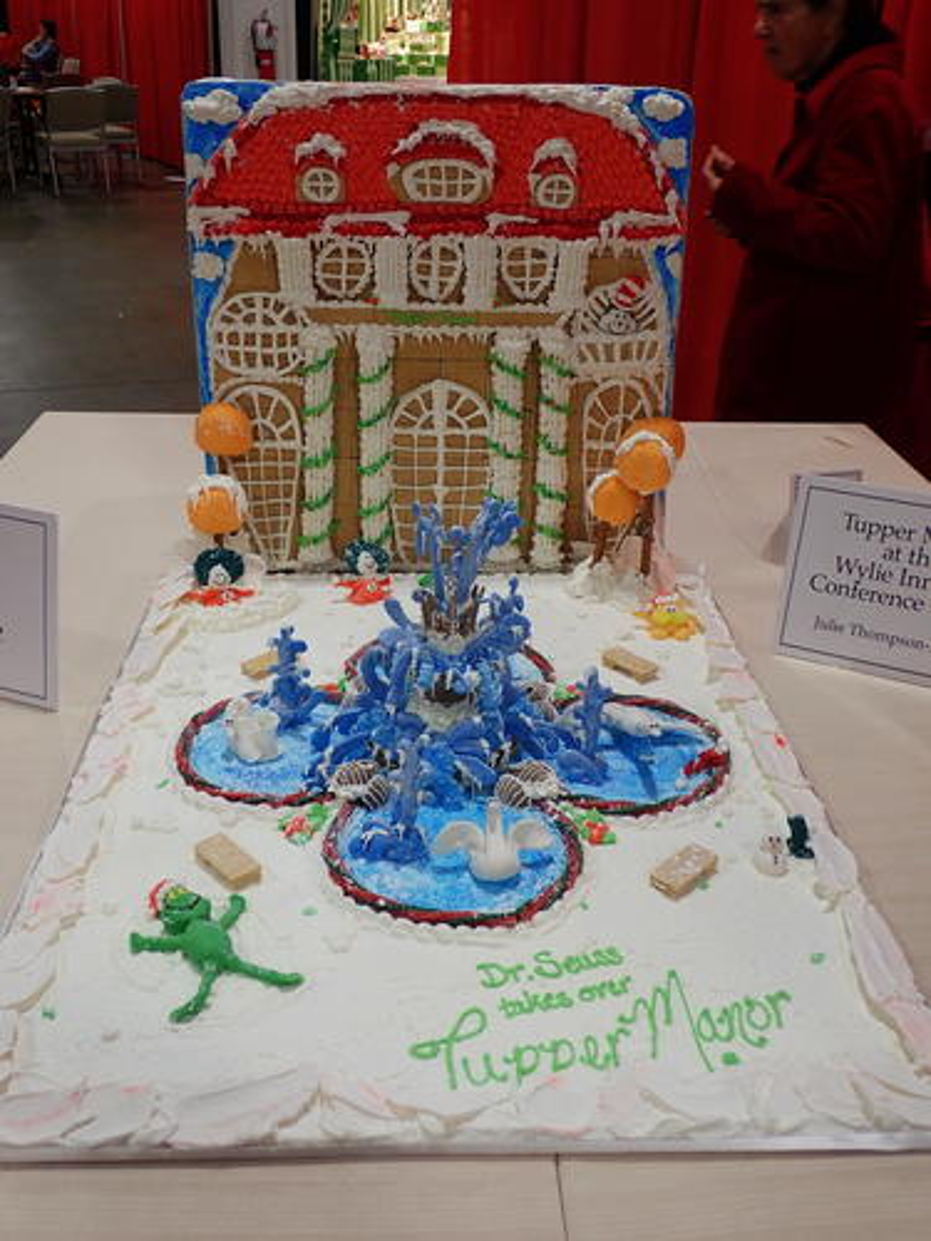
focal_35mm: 35
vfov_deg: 52.6
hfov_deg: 40.7
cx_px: 466
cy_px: 620
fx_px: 1255
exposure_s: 1/40
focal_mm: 6.4
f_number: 2.6
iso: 200
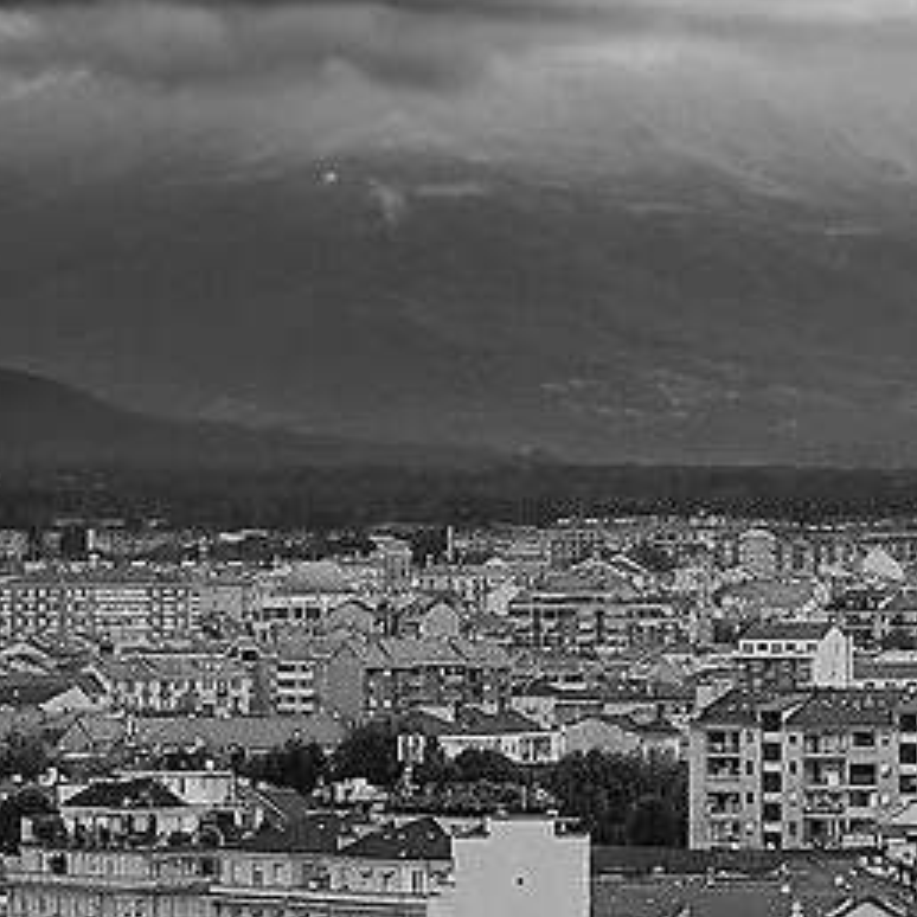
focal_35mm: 395
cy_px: -332
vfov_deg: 4.4
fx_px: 11838
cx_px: -1450
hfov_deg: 4.3
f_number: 7.1
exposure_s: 1/640
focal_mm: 50
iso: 560
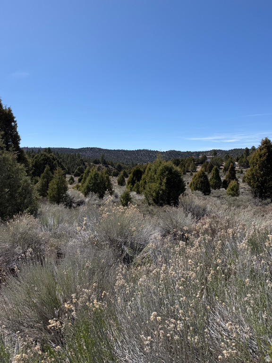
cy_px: 182
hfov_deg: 56.8
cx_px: 136
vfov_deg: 71.6
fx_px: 251
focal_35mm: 24
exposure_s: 1/5714
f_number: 1.78
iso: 80
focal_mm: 6.76
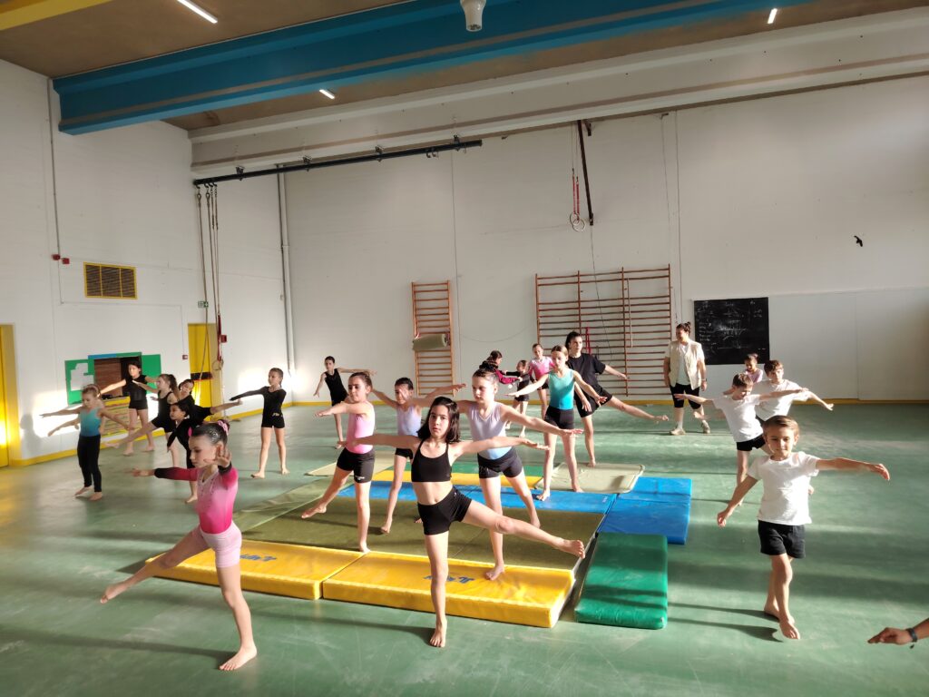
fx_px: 644
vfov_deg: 56.8
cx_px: 464
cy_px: 348
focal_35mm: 24
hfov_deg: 71.6
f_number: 1.75
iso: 756
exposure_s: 1/900
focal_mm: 5.25
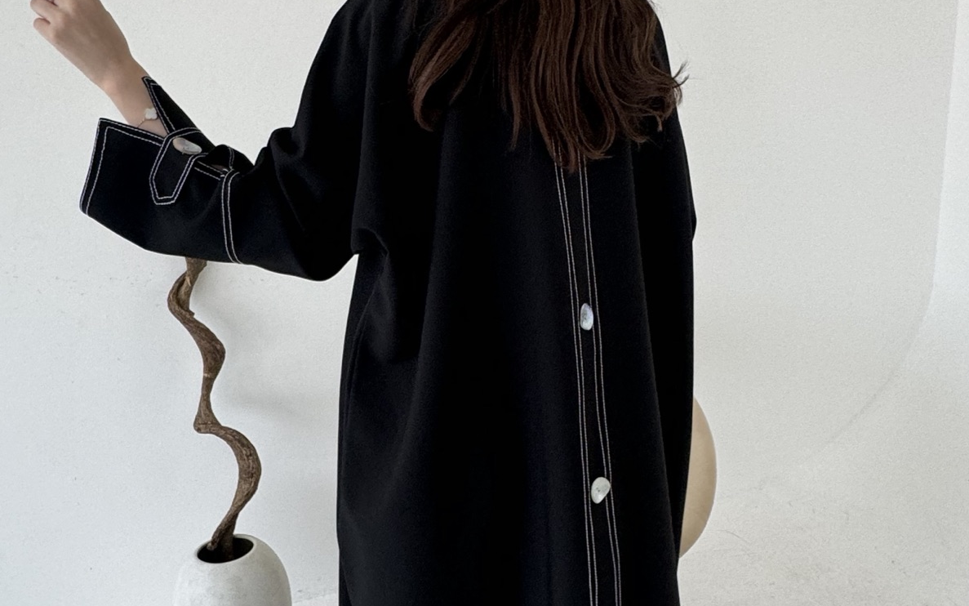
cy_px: 350
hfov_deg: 62.9
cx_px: 483
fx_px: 792
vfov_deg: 41.7
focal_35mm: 30
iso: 125
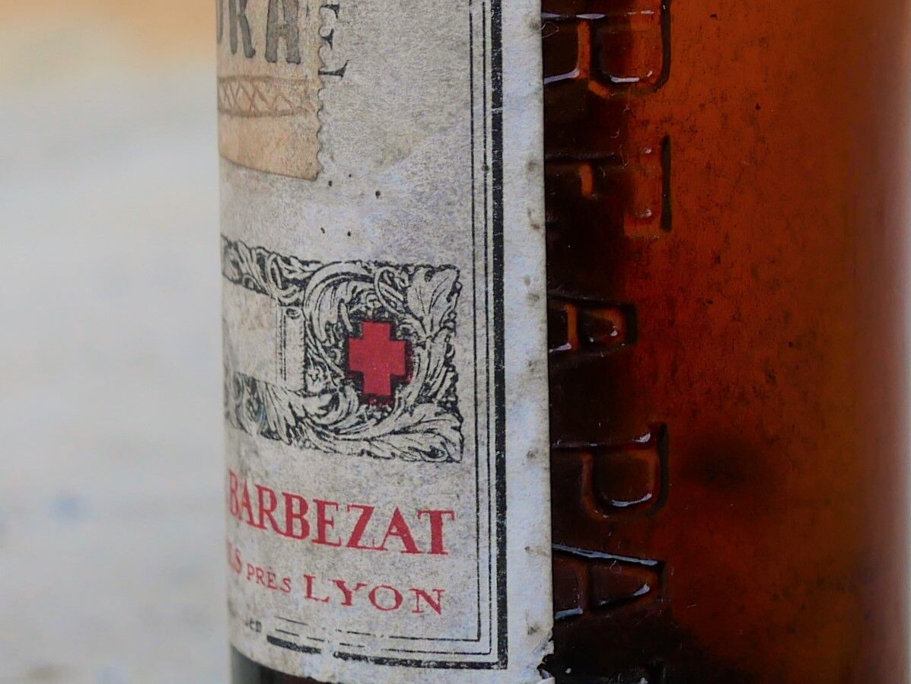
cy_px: -121
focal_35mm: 150
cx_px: 917
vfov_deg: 9.8
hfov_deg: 13.0
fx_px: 3950
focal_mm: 20
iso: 200
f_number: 2.8
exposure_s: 1/320
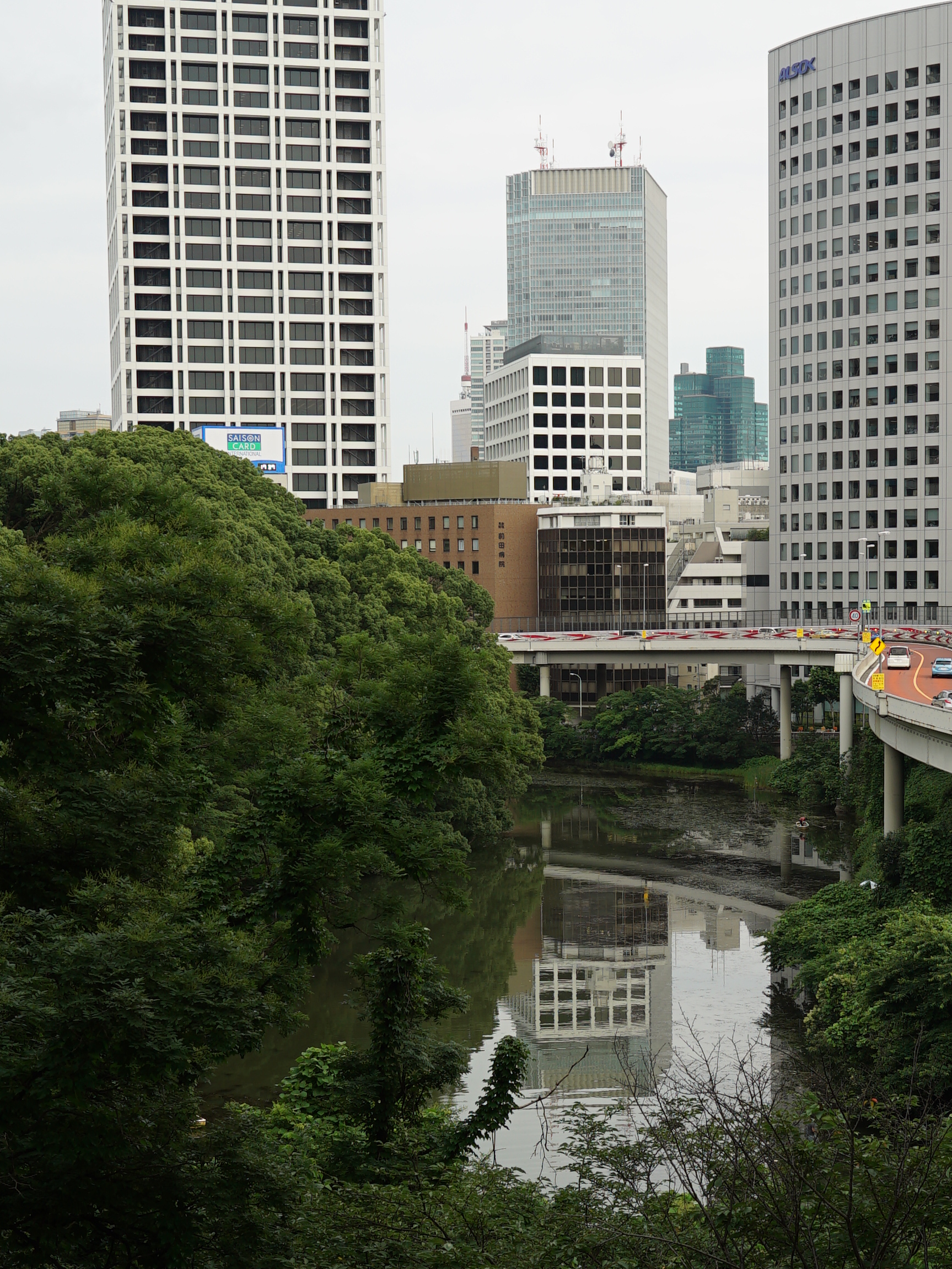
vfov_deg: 31.1
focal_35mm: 62
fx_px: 2274
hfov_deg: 23.5
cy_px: 780
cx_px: 638
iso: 100
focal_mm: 35
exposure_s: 1/100
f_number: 5.6
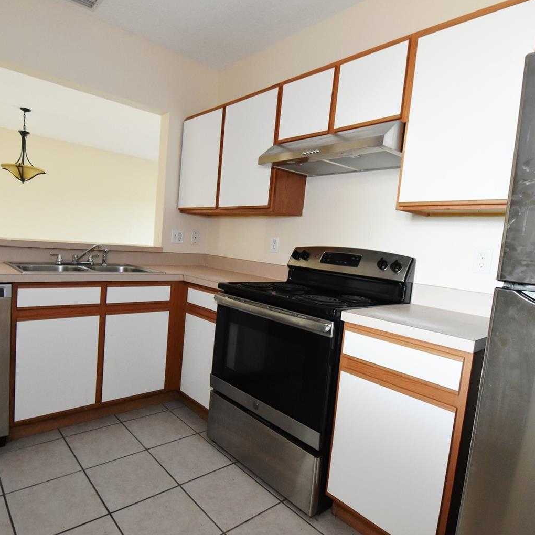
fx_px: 350
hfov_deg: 73.5
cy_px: 270
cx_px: 200
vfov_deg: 74.8
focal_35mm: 20
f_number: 3.5
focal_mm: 10
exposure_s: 1/60.2
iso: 1800
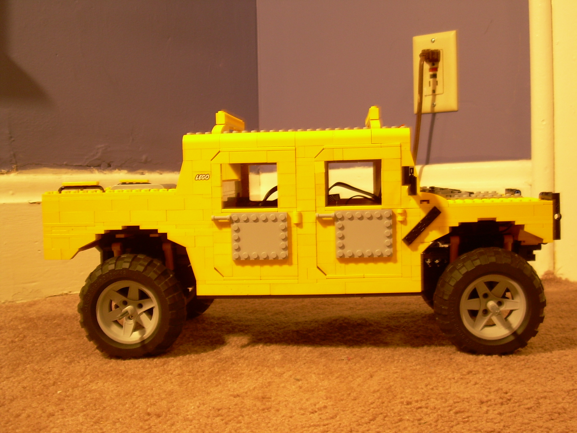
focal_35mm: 44
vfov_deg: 32.9
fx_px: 733
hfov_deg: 42.9
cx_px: 288
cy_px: 216
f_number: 2.9
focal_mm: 7.2
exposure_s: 1/2
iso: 100
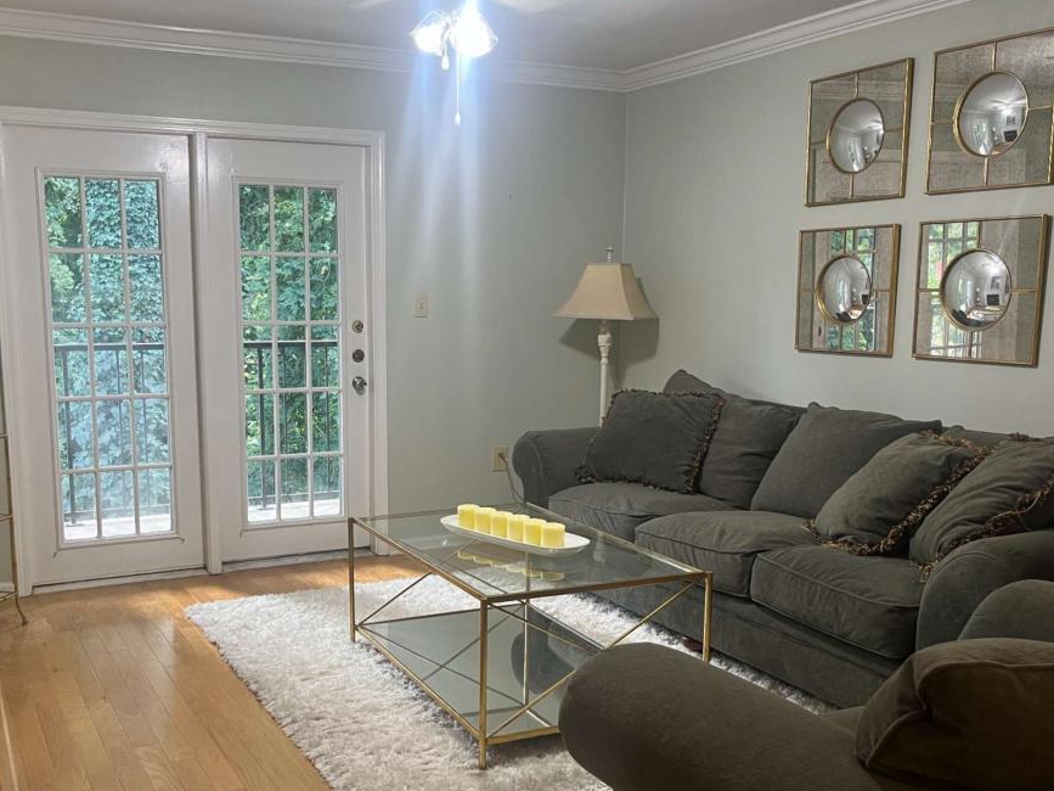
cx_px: 432
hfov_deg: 51.1
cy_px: 459
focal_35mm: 36
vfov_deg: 39.5
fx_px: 1096
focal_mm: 5.1
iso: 80
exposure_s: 1/60
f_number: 1.6
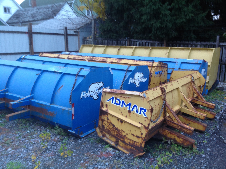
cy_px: 84
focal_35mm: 35
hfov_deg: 52.7
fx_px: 228
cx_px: 113
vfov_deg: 40.6
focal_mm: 4.28
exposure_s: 1/15
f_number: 2.4
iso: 64
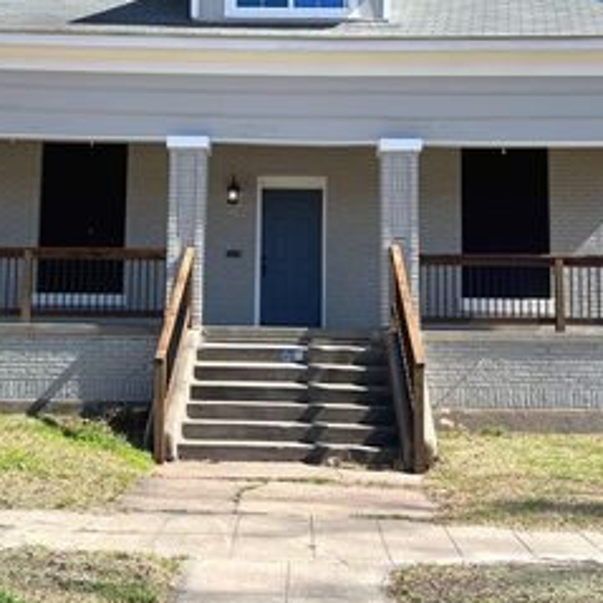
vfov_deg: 35.2
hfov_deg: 35.4
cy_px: 226
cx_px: 293
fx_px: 946
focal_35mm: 48
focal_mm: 5.7
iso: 50
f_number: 1.5
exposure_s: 1/2762
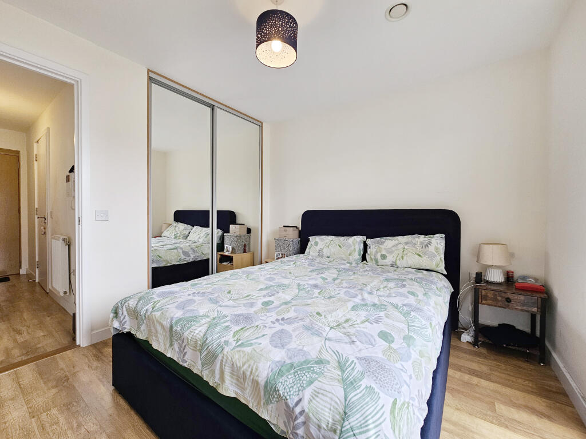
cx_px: 293
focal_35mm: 13
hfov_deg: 106.2
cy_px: 220
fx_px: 220
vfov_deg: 89.9
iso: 64
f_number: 2.2
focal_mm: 2.2
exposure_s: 1/100
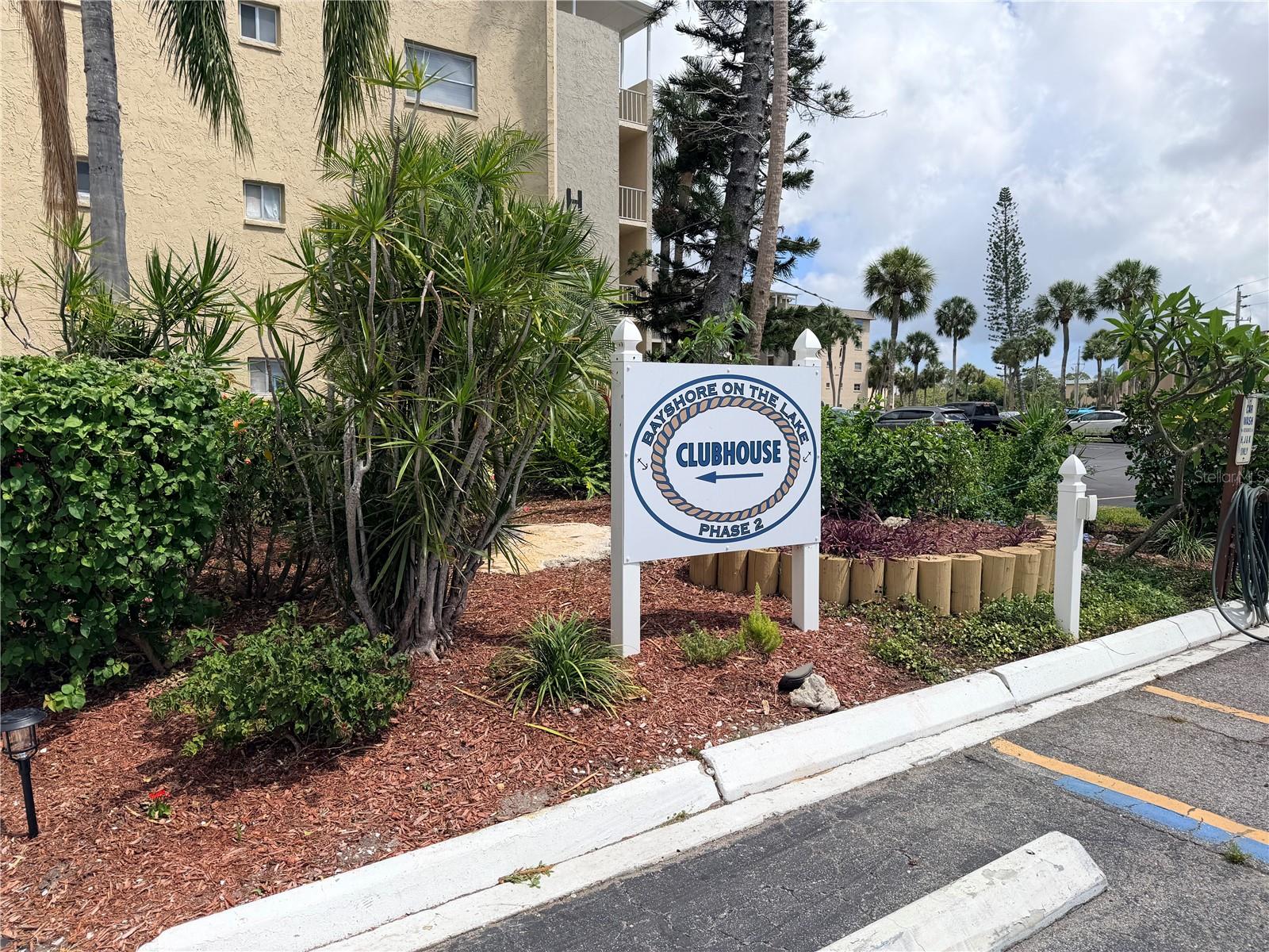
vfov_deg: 56.8
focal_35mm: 24
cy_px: 476
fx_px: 880
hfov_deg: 71.6
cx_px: 634
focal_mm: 6.76
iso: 80
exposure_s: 1/5714
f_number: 1.78
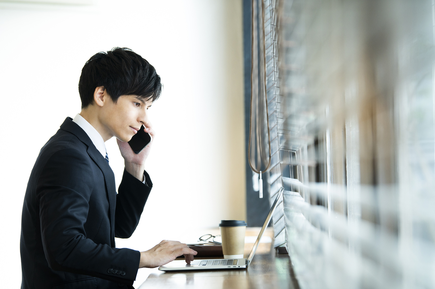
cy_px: 144
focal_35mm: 135
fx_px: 1630
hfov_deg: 15.2
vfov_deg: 10.1
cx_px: 218
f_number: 4
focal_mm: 135
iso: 800
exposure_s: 1/100
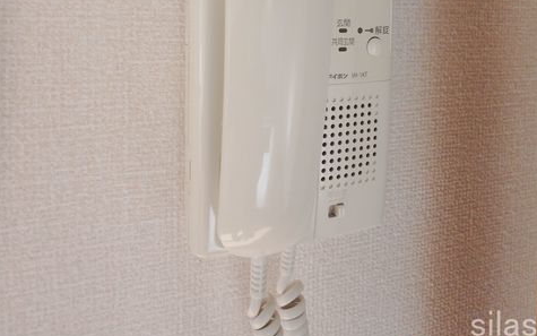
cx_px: 268
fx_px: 439
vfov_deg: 38.6
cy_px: 26
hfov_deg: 62.9
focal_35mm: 30
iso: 200
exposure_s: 1/30
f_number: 3.5
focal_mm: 3.7
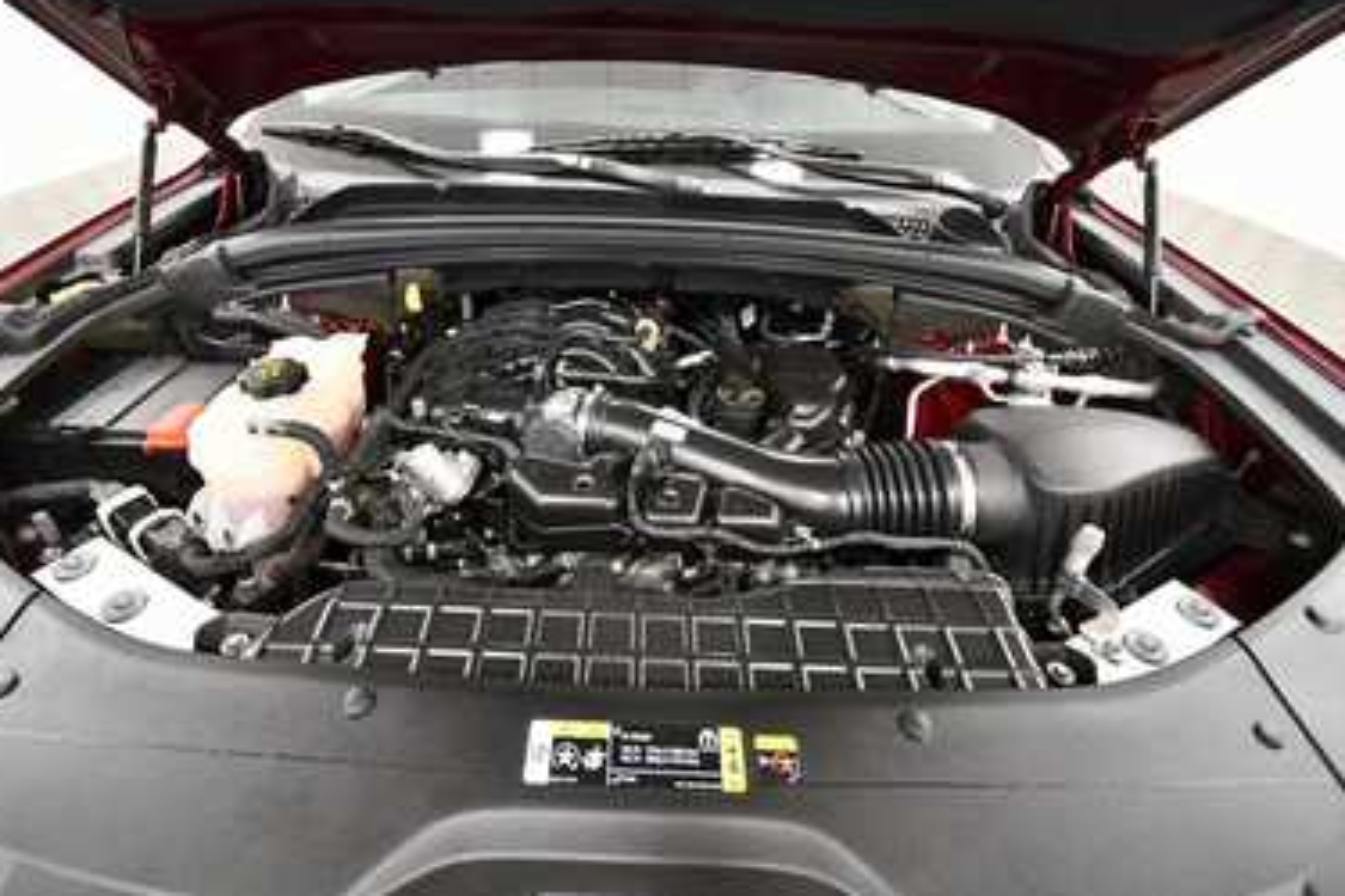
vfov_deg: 73.7
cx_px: 635
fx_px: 598
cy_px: 425
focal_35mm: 16
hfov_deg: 96.6
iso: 3200
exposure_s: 1/125
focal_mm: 10
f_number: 4.5
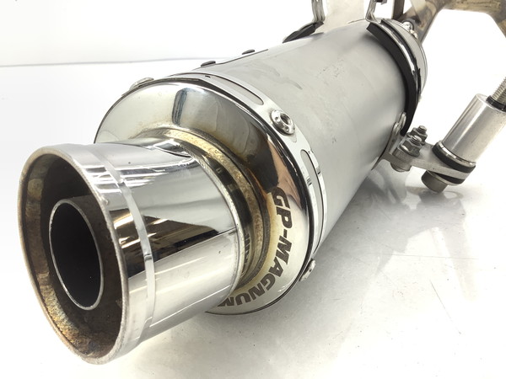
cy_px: 190
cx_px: 253
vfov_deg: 45.4
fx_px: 453
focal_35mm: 31
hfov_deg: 58.4
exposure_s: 1/120
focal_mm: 3.3
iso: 40
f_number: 2.4
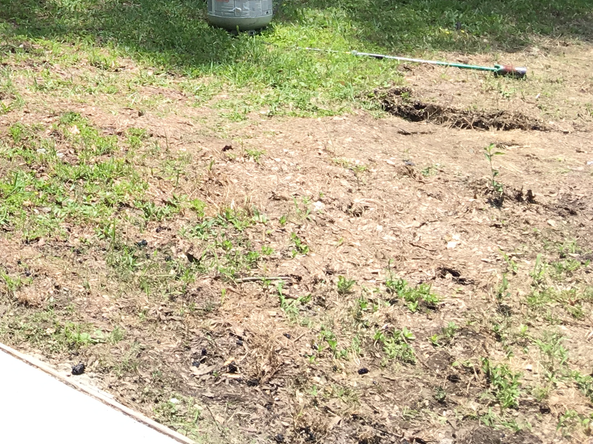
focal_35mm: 82
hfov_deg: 21.0
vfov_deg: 16.8
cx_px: -235
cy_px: -151
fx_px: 1404
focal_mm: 4.15
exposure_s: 1/620
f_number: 2.2
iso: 25
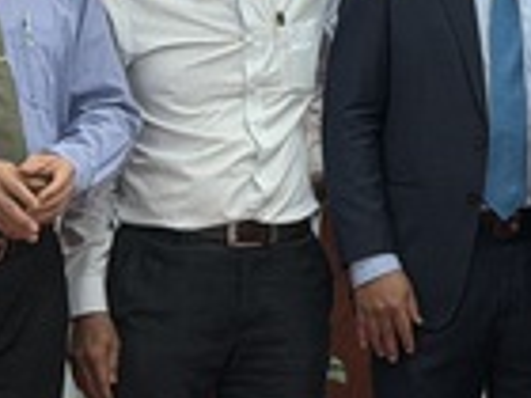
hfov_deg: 8.5
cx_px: 1134
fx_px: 3359
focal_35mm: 219
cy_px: -57
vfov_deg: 6.7
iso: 64
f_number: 1.78
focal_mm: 6.76
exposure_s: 1/120
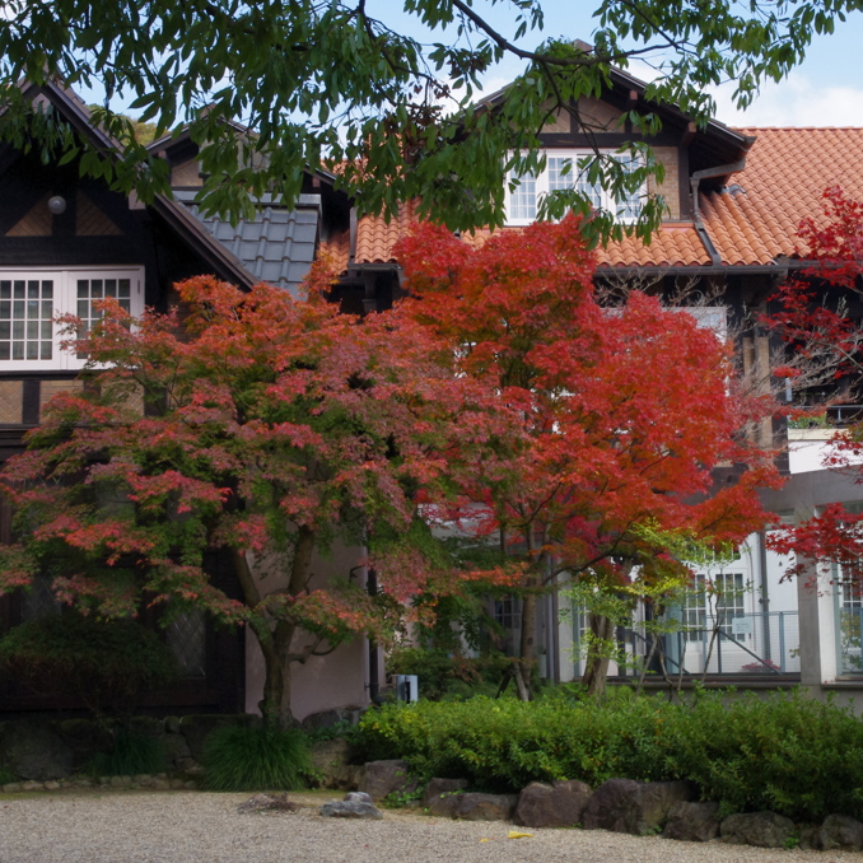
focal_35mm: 59
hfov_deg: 29.0
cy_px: 432
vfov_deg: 29.1
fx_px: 1664
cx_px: 536
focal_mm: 30.63
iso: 400
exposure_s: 1/160
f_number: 11
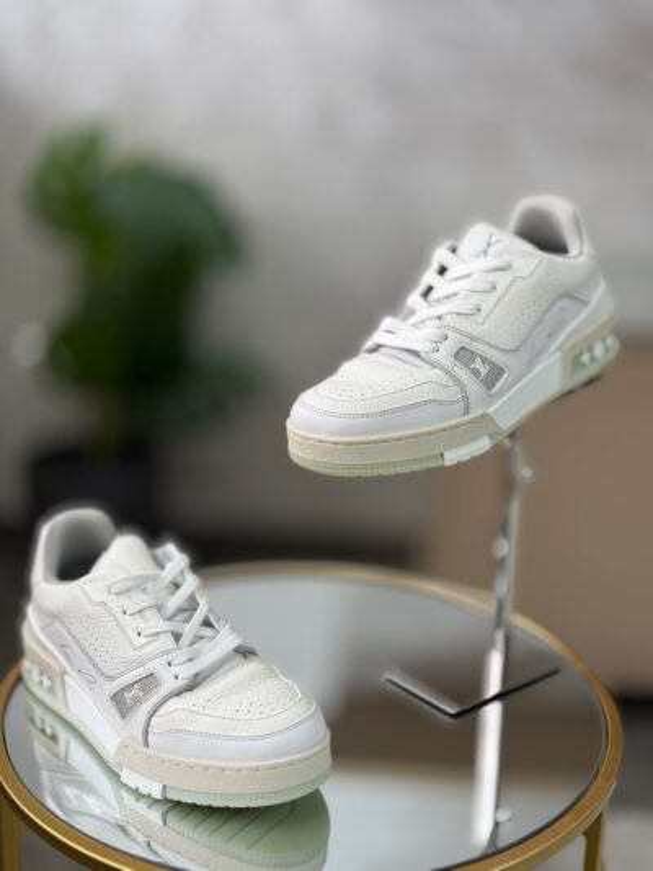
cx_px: 326
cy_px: 436
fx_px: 1207
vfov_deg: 39.6
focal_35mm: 48
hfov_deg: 30.3
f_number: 1.78
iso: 80
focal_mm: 6.76
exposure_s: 1/121
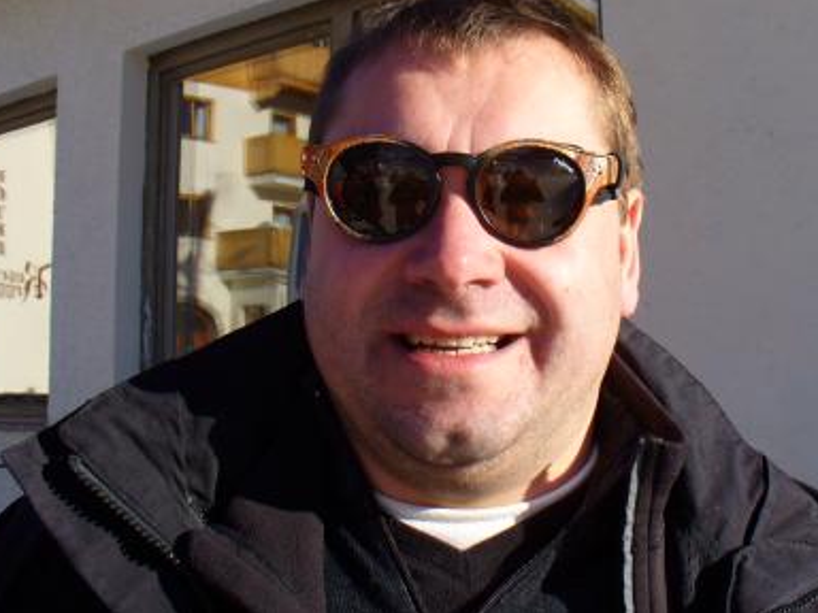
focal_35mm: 53
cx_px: 490
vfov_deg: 27.3
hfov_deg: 36.0
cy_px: 179
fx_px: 1252
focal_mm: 6.1
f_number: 5.6
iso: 64
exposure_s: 1/200
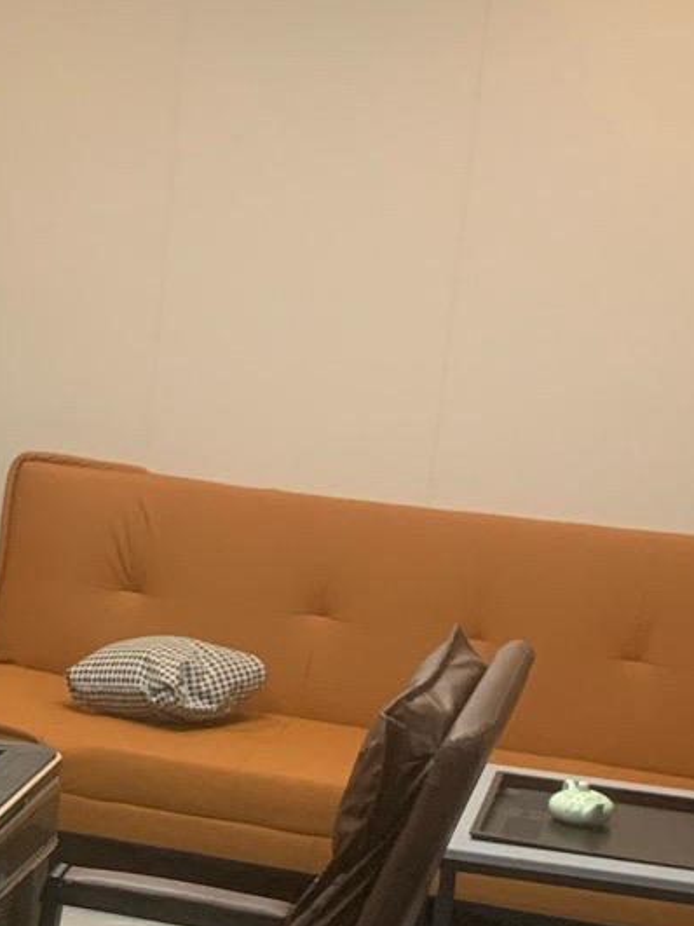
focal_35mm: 98
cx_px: -108
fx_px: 2621
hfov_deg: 14.7
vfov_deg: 19.7
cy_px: 790
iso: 160
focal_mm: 4.25
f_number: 1.8
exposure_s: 1/60
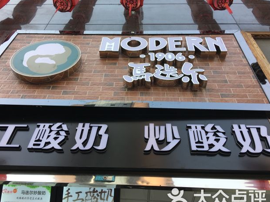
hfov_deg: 55.3
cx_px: 124
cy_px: 106
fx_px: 257
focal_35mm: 33
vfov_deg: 42.9
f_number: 2.2
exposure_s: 1/193
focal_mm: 4.15
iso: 25
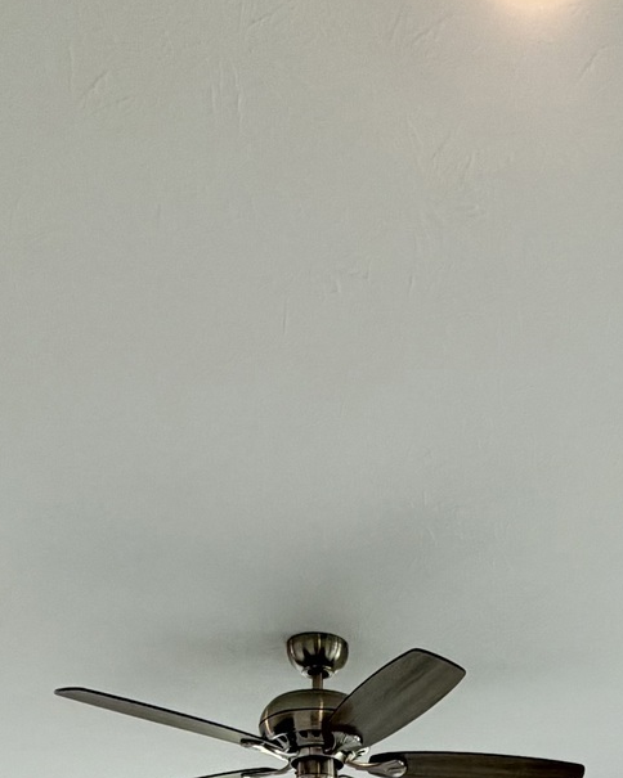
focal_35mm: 52
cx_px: 423
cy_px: 1187
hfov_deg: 28.9
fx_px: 1198
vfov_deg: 25.9
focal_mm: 2.22
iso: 160
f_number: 2.2
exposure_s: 1/120
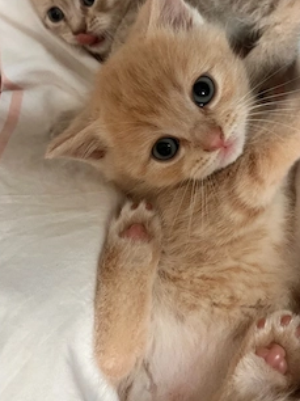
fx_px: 393
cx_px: 187
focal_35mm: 34
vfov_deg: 53.9
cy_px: 185
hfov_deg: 41.4
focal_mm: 5.1
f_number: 1.6
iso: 200
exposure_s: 1/50
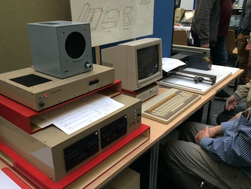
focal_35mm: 33
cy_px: 101
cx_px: 119
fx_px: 239
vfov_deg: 42.9
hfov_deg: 55.3
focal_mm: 4.12
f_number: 2.2
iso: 64
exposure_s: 1/120
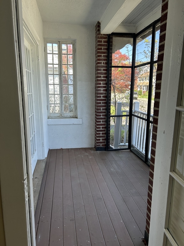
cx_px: 92
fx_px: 184
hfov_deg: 53.1
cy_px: 123
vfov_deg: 67.3
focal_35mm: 26
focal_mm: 5.7
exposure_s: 1/259
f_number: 1.5
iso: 40
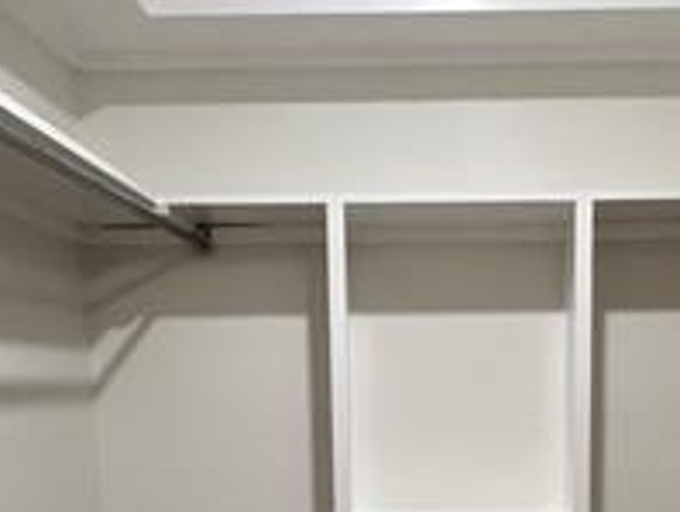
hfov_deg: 44.2
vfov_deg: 32.1
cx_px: 440
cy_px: 495
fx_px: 826
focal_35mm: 42
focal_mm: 1.57
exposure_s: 1/60
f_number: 1.8
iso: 160
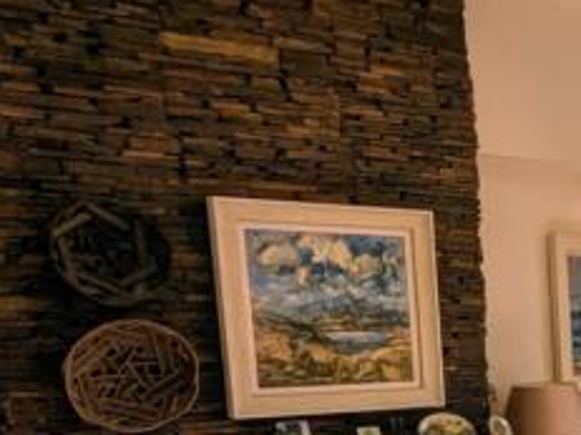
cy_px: 518
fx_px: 1191
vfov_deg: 19.5
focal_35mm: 71
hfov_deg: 20.0
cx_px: 1044
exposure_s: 1/781
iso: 52
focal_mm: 2.35
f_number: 2.2
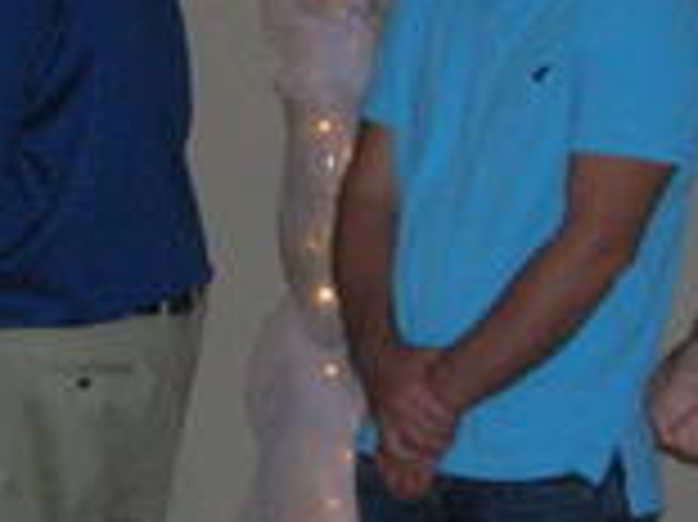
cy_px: 209
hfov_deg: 10.3
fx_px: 3828
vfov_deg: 7.8
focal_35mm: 190
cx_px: -50
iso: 200
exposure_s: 1/60.1
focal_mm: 7.7
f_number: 3.2
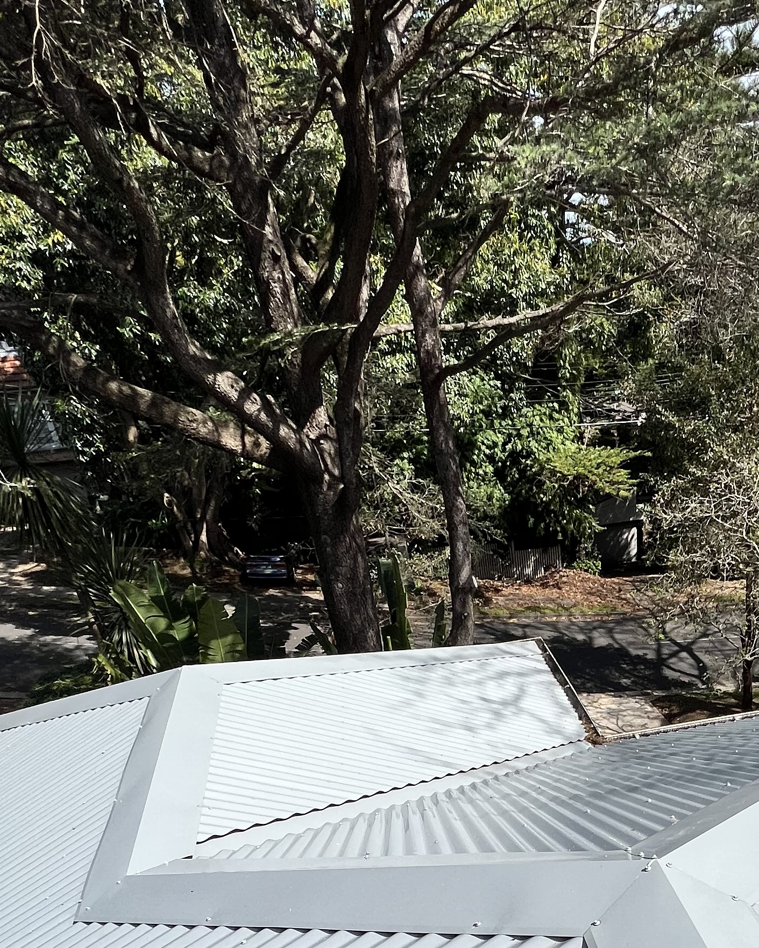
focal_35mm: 29
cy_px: 858
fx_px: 814
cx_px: 612
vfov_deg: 52.8
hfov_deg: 47.2
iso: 32
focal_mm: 1.57
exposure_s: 1/2016
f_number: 1.8
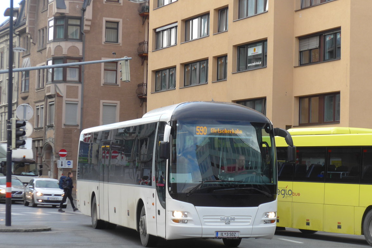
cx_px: 187
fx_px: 1013
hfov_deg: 20.8
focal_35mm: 98
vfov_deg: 14.0
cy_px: 127
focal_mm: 18
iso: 160
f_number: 4.6
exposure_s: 1/200
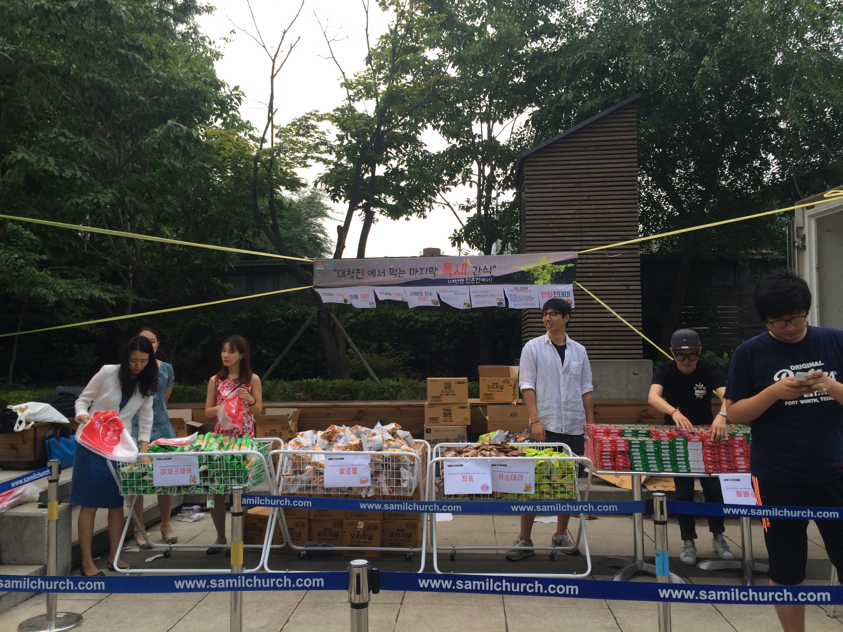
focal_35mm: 29
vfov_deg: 48.2
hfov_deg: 61.7
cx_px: 422
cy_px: 316
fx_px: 706
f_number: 2.2
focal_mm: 4.15
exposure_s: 1/120
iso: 40
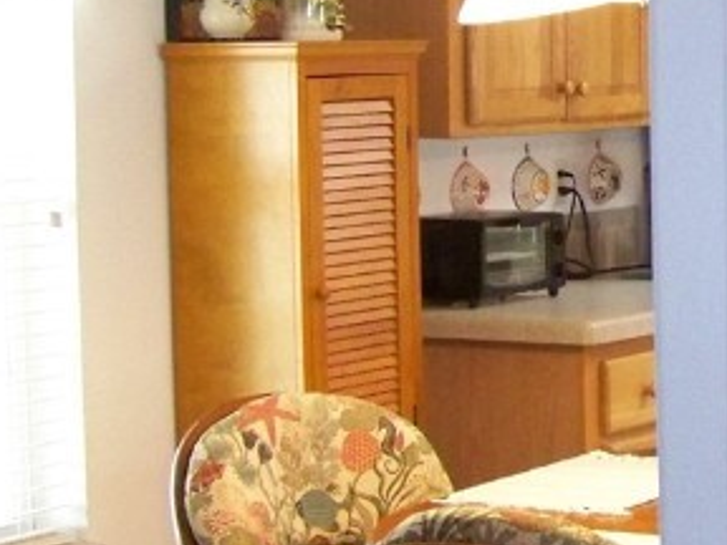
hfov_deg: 14.9
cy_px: 161
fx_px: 2688
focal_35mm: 128
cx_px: 873
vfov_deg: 11.6
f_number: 2.8
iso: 400
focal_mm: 5.85
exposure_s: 1/30
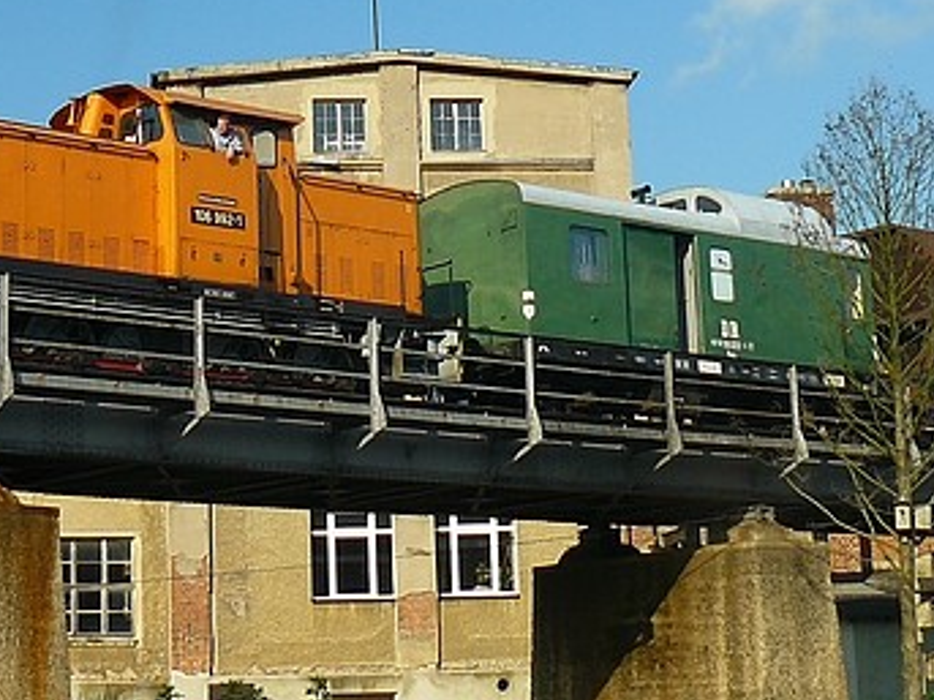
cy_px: 82
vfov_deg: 17.3
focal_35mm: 84
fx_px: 2266
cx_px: 264
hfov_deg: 23.1
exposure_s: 1/500
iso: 100
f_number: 2.8
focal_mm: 6
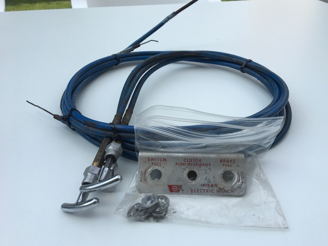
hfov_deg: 58.3
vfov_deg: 45.4
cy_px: 121
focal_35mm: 31
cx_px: 173
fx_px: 294
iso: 25
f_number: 2.2
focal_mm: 4.15
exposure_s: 1/1972
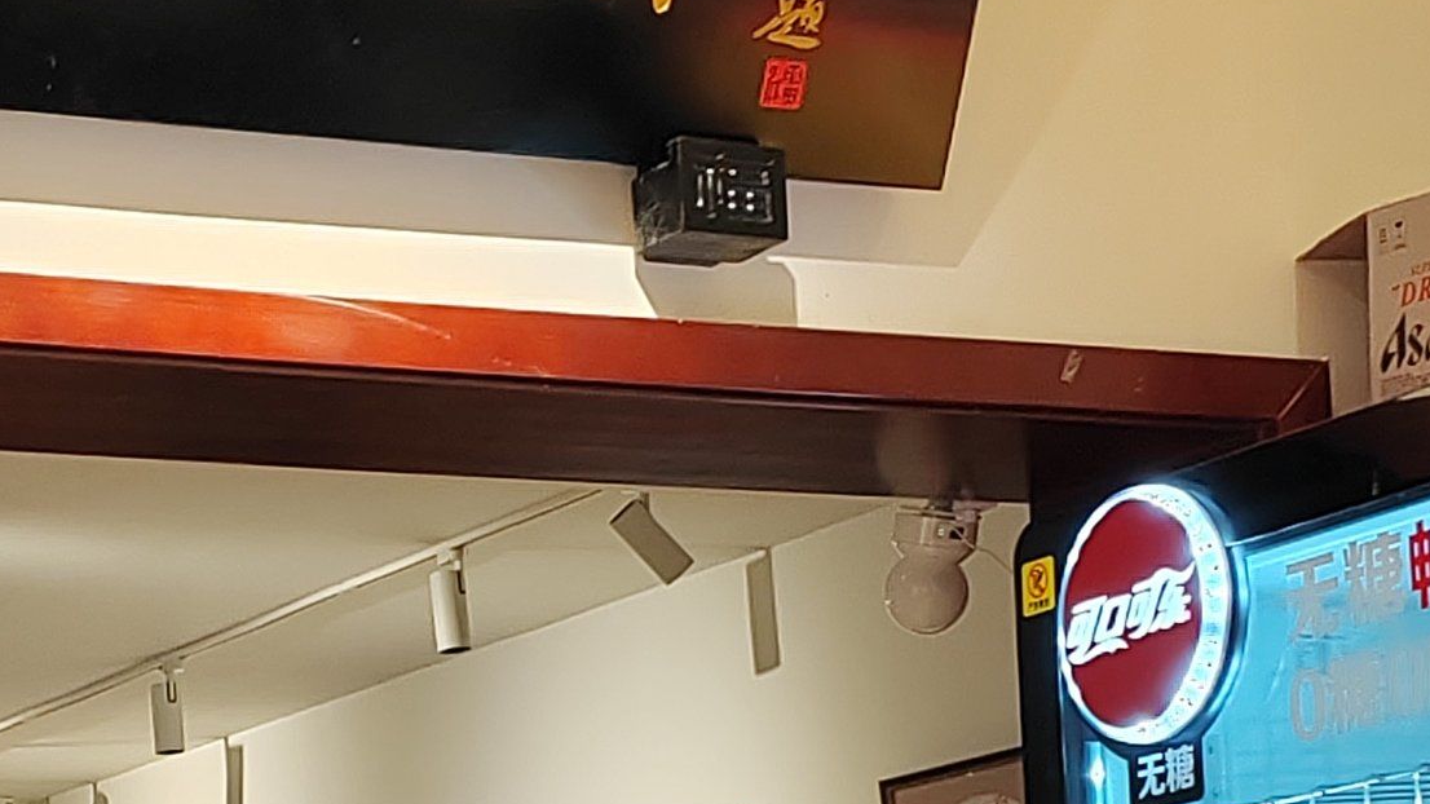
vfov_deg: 9.9
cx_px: 321
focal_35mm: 121
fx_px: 4588
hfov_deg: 17.6
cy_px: 903
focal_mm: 5.52
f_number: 1.9
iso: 320
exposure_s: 1/100
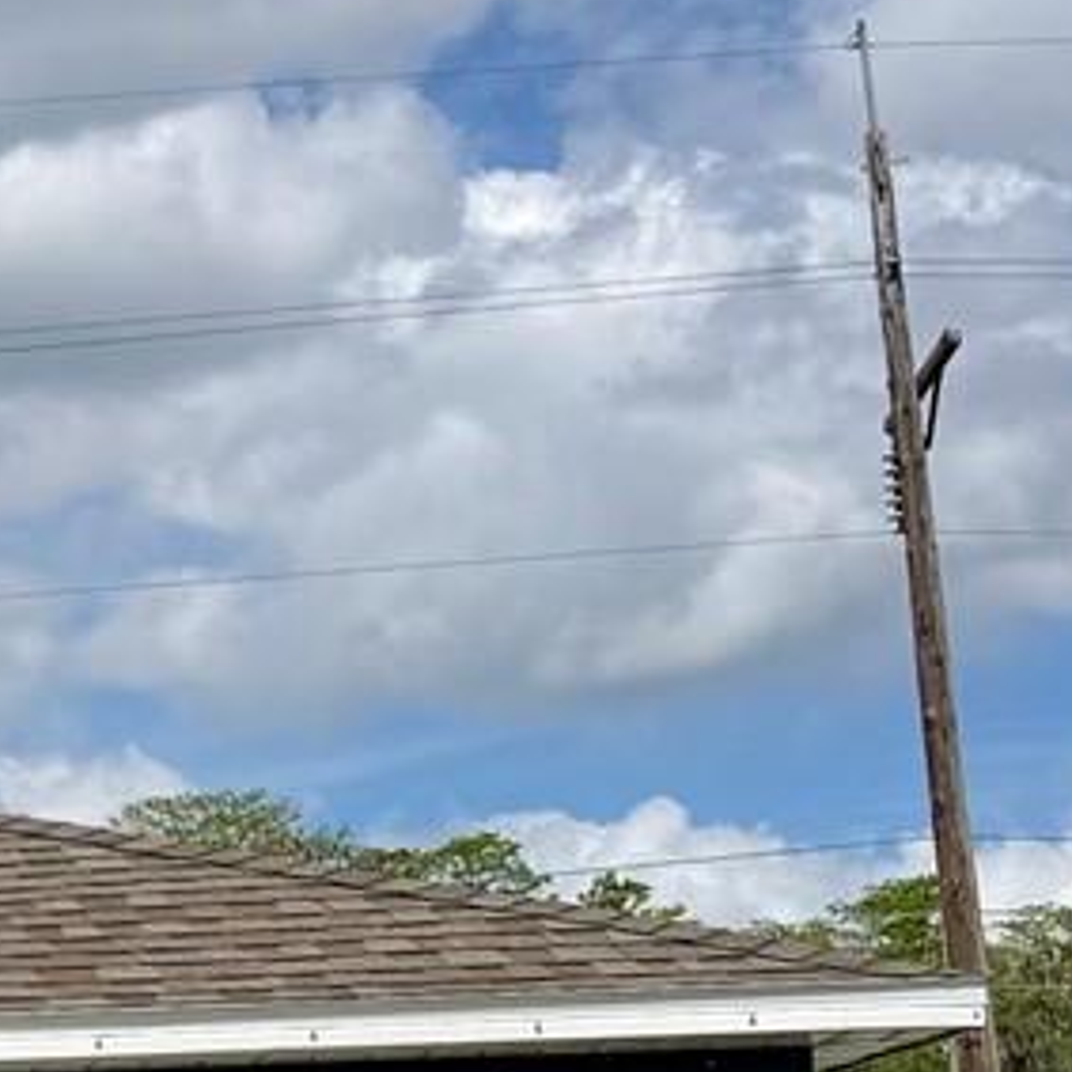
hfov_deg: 12.5
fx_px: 4204
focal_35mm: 120
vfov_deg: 14.2
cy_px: 1182
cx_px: -1182
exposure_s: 1/10309
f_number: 1.78
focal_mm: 6.76
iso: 80
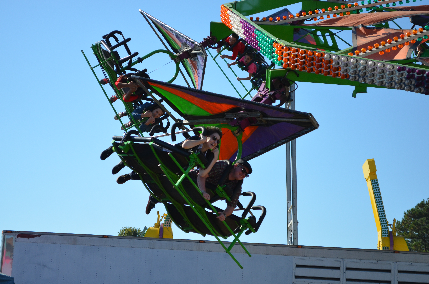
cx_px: 214
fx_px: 981
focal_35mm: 82
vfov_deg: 16.5
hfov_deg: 24.7
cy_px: 142
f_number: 6.3
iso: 400
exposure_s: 1/1600
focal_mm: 55
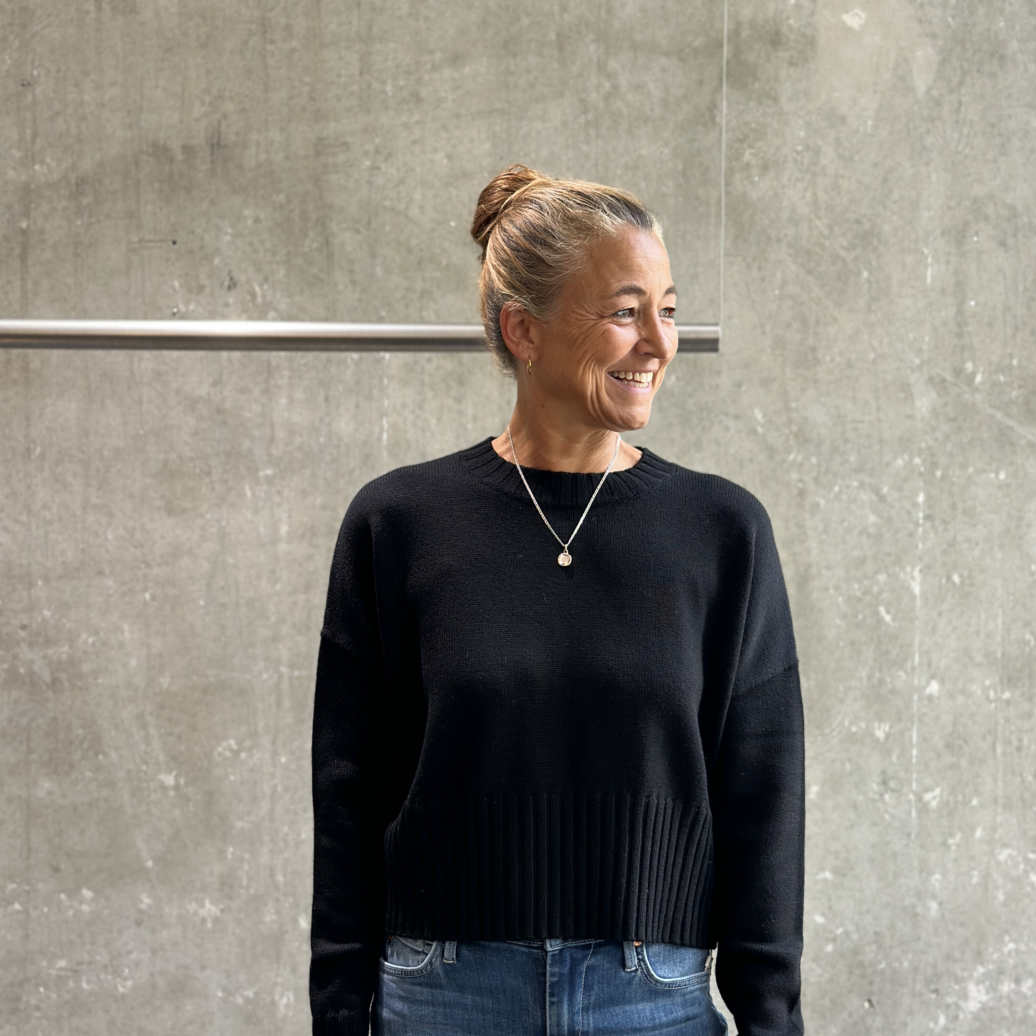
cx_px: 518
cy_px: 580
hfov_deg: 30.0
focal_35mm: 57
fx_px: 1930
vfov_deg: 30.0
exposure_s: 1/121
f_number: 1.78
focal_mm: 6.86
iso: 125
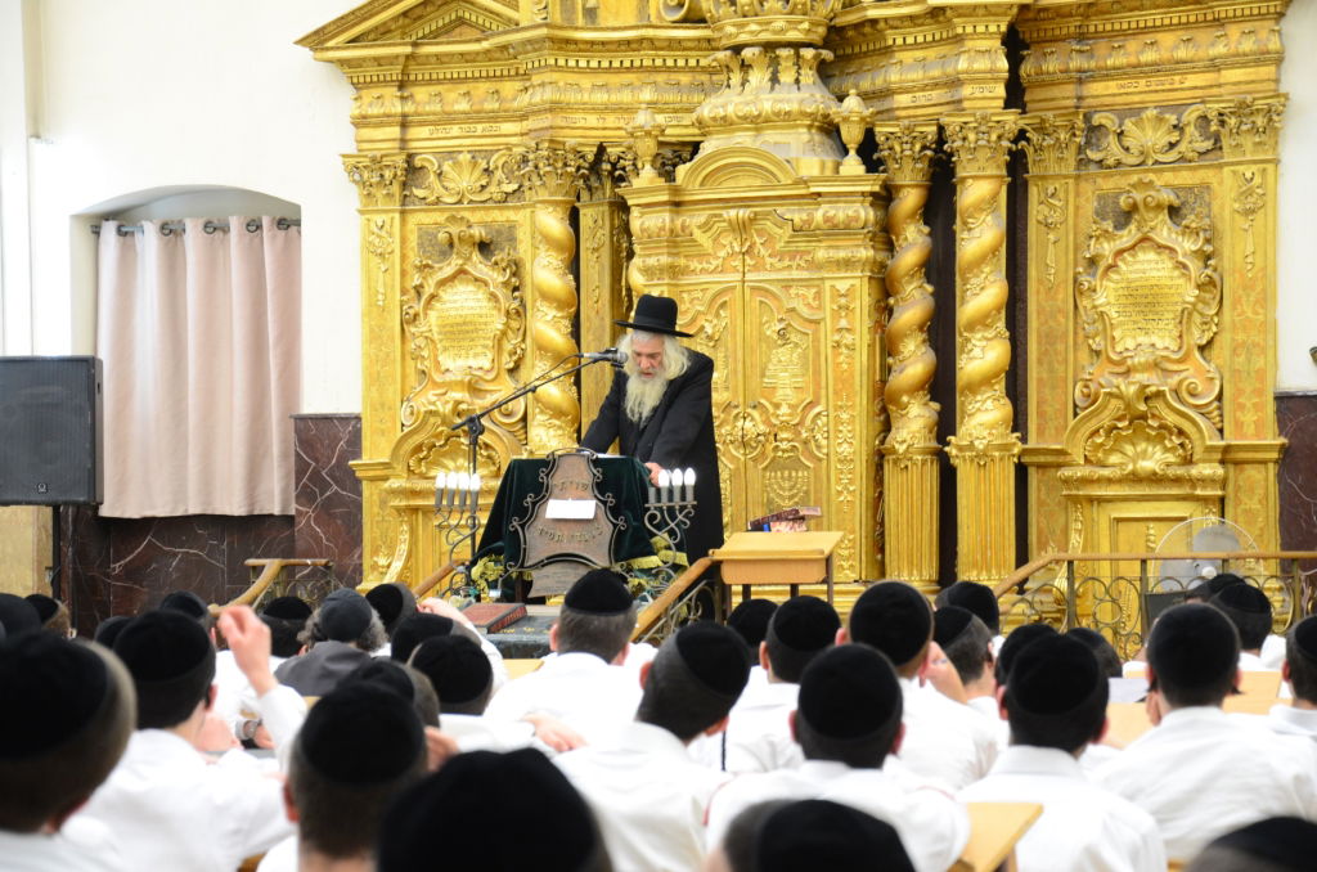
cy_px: 436
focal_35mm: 120
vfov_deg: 11.4
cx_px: 658
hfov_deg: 17.1
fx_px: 4380
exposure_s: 1/80
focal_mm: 80
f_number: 5.6
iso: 800
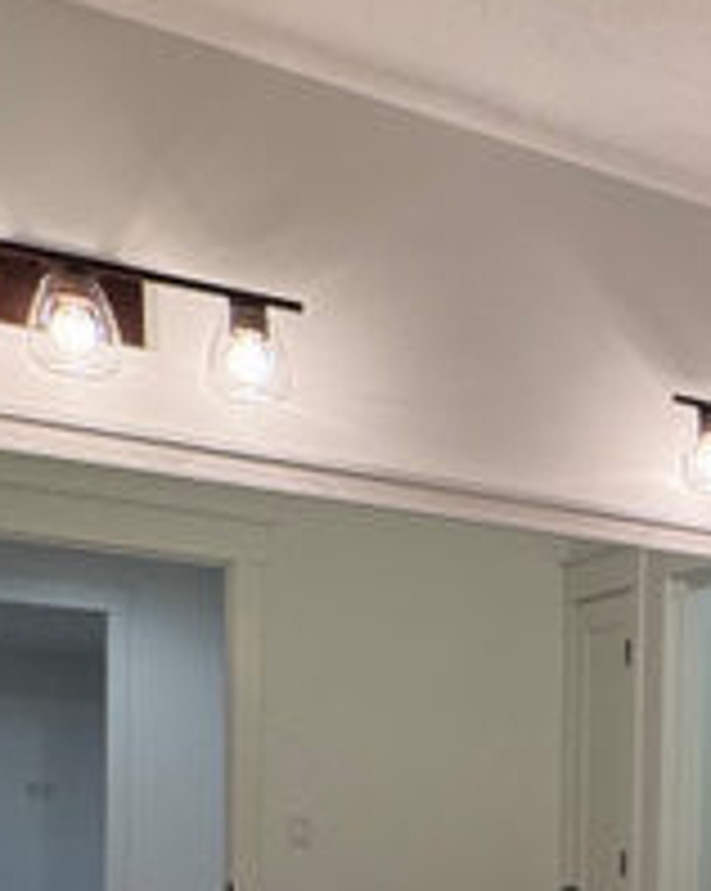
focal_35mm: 53
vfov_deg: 32.5
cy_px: 891
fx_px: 1396
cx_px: 1094
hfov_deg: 22.7
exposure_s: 1/120
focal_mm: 2.22
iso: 160
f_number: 2.2
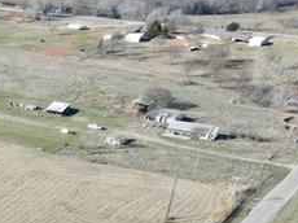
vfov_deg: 12.9
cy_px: 366
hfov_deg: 14.9
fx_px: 920
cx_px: -307
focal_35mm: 107
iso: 100
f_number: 2.8
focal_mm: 4.5
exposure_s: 1/350
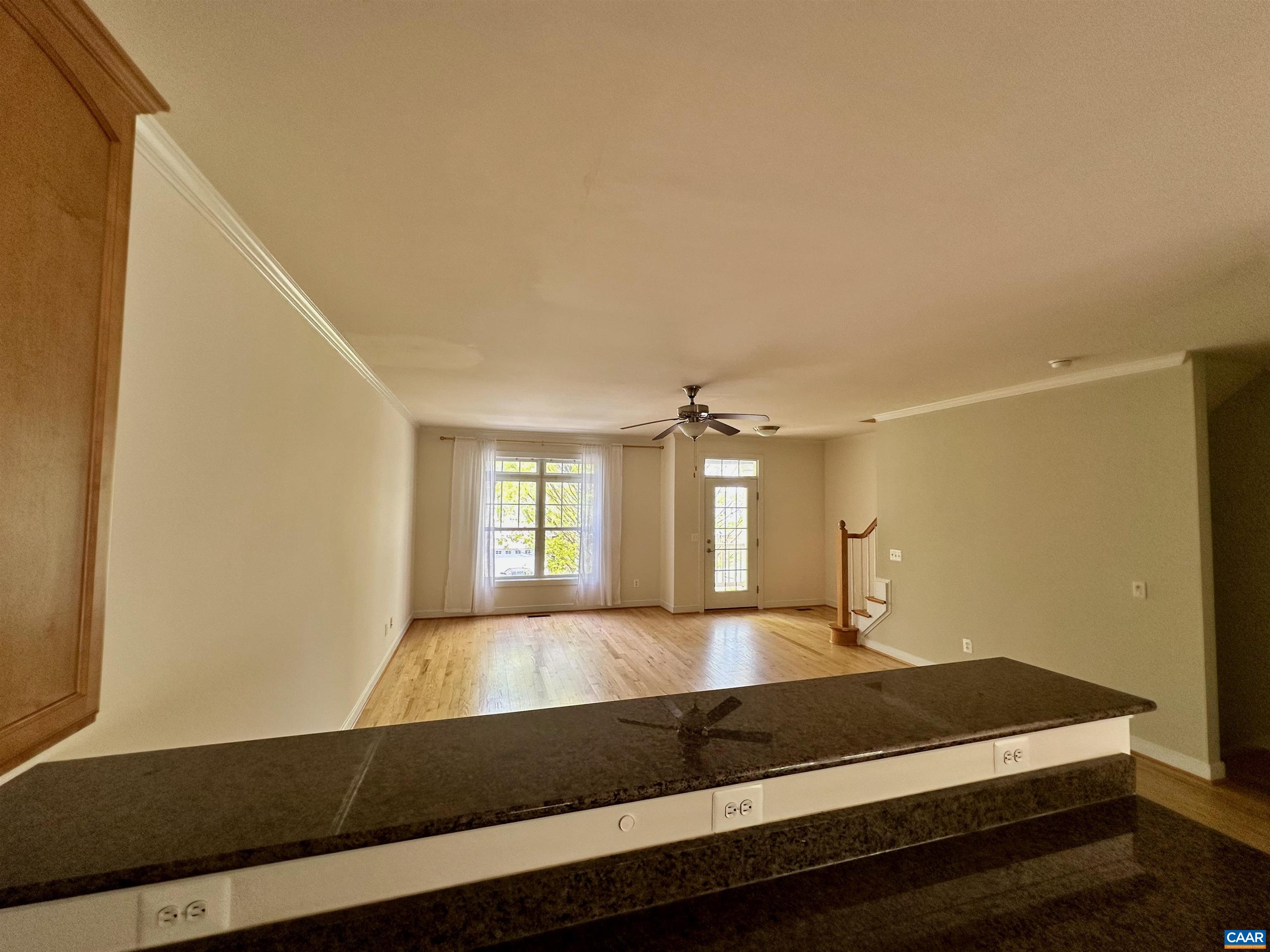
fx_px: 514
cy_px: 476
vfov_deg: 85.7
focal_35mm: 14
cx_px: 635
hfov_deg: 102.1
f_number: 2.2
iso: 125
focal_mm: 2.22
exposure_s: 1/99
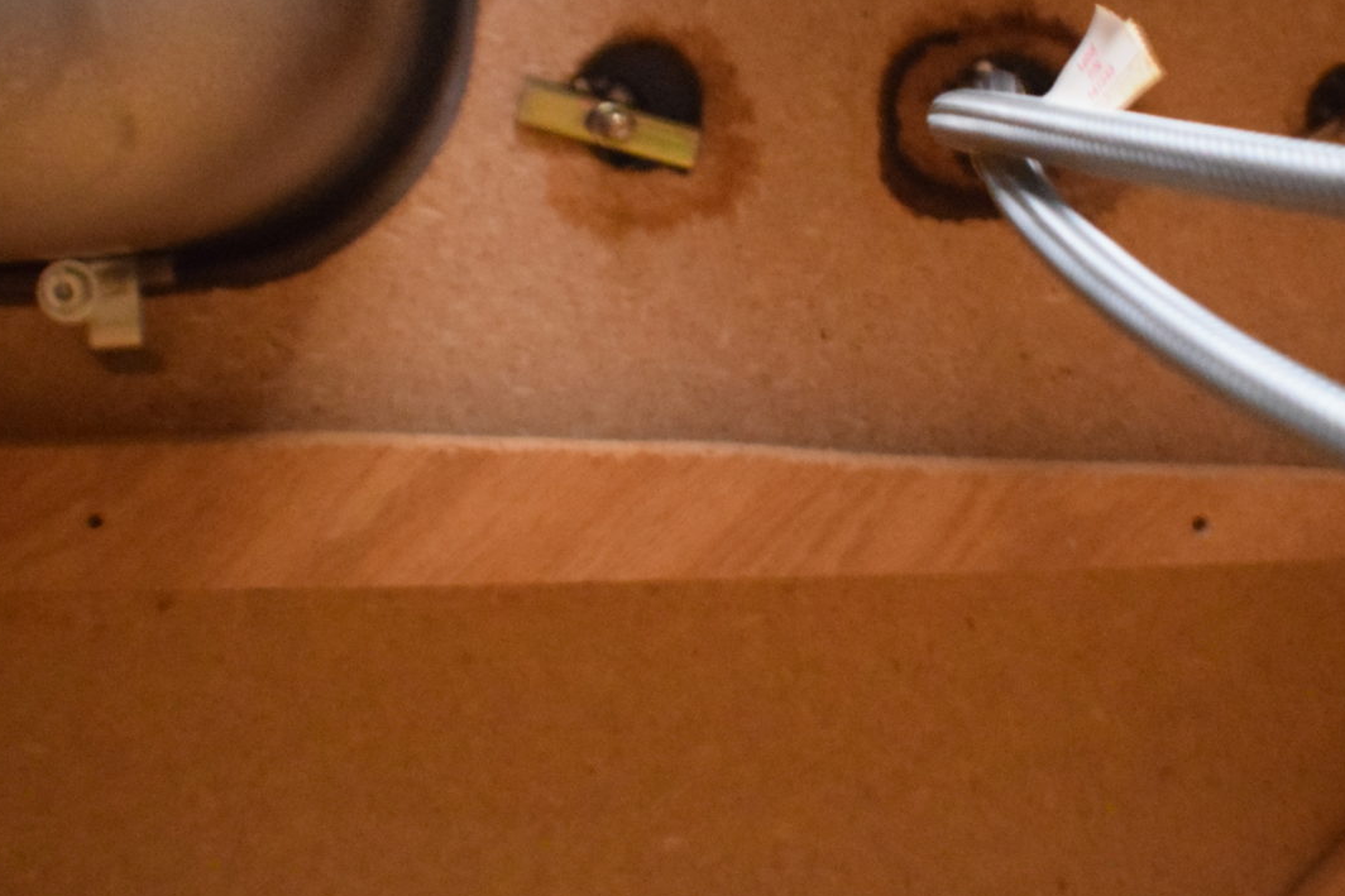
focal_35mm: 78
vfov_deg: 17.4
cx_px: 894
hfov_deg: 25.9
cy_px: 229
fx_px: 2912
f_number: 4
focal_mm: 27
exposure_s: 1/2
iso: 6400
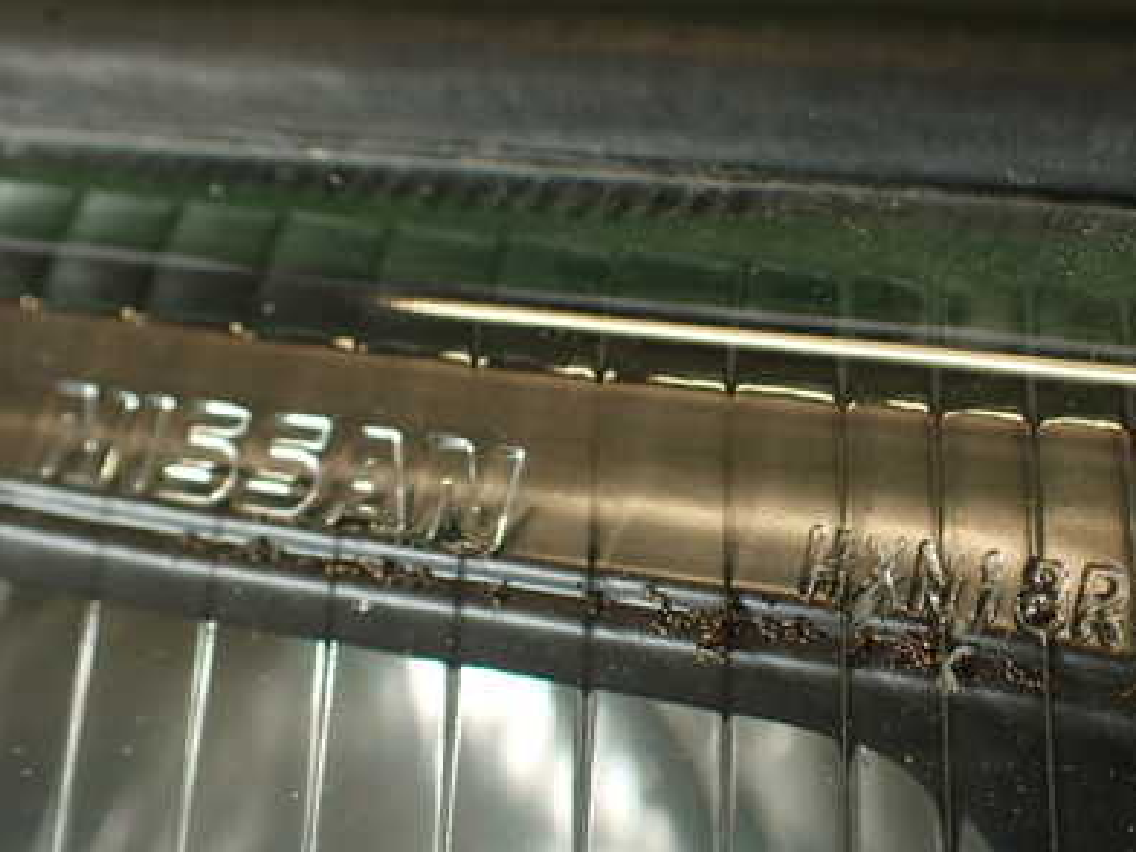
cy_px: 556
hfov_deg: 38.8
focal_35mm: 49
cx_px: 681
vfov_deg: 29.5
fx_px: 1608
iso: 160
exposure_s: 1/60
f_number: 2.4
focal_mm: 5.79
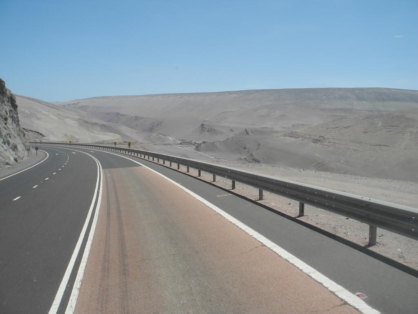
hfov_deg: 63.4
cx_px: 209
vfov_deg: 49.7
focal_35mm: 28
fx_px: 338
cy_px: 157
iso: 100
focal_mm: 6
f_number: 4.5
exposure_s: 1/1000
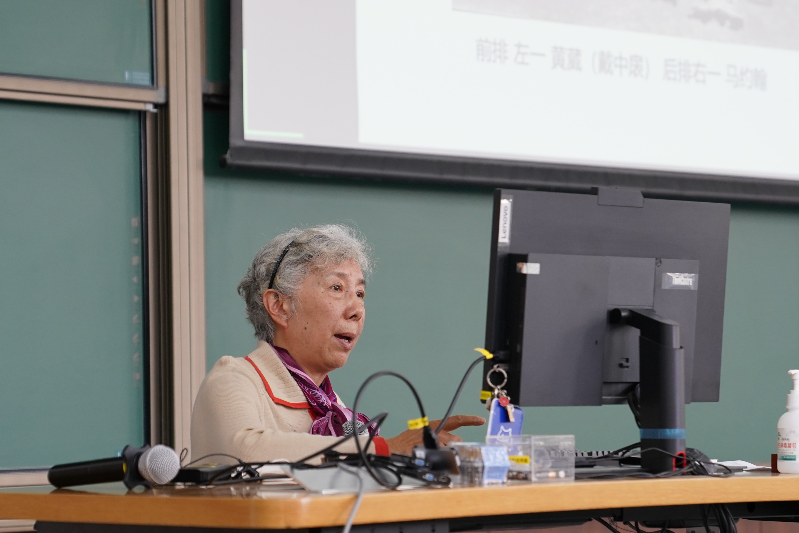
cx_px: 400
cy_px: 266
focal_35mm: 70
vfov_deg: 19.5
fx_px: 1554
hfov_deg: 28.8
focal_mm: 70
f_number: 3.2
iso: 1000
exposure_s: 1/200
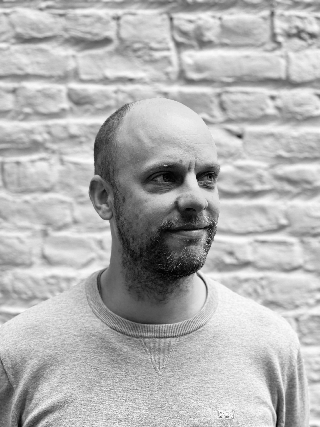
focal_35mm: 77
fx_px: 949
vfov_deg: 25.3
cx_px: 160
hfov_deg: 19.1
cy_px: 214
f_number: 2.8
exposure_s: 1/40
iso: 160
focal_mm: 9
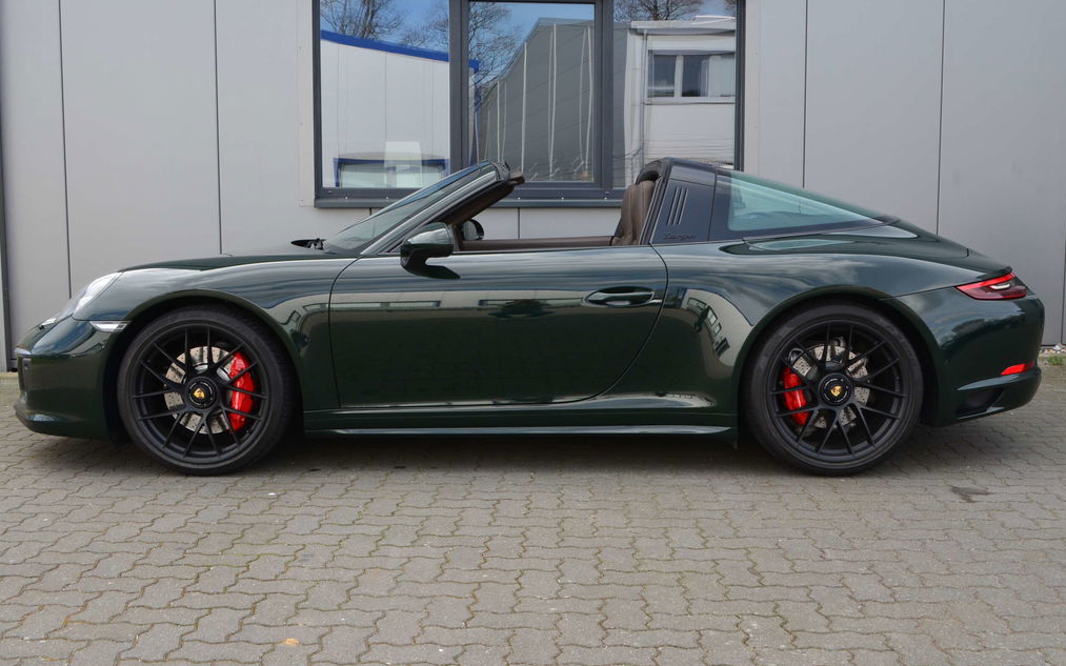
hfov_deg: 52.8
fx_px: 1075
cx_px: 530
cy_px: 311
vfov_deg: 34.4
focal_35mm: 37
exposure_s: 1/60
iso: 280
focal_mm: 24
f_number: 10
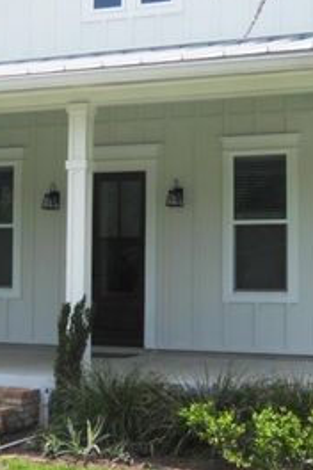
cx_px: 112
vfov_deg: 29.2
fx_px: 900
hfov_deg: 19.7
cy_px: 238
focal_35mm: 69
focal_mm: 6.3
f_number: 8.2
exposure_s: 1/125
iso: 80
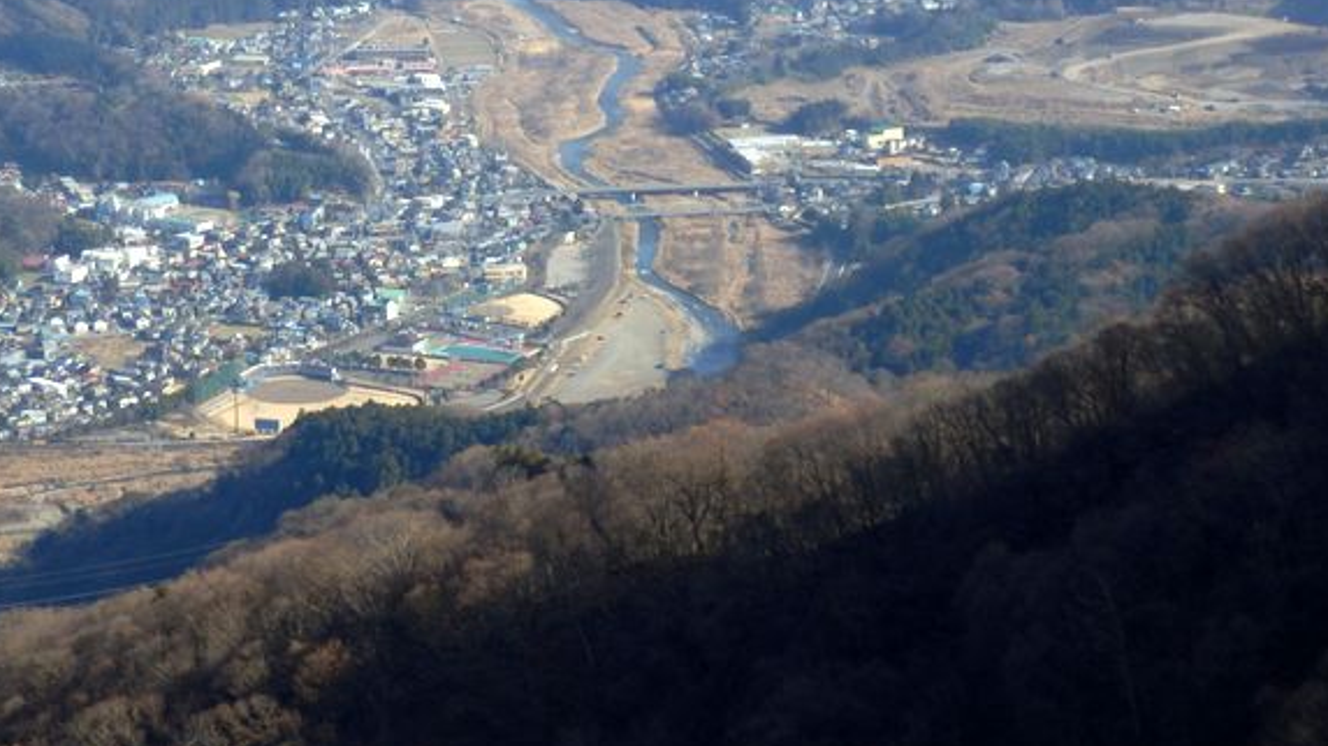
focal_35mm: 146
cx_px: 579
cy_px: 65
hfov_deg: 14.7
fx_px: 5140
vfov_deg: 8.3
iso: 80
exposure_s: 1/400
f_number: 5.3
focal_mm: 17.1
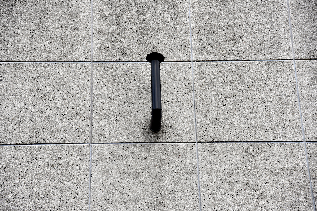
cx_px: 158
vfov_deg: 11.4
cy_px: 106
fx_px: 1057
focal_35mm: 120
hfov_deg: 17.1
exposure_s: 1/500
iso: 250
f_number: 5.6
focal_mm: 120
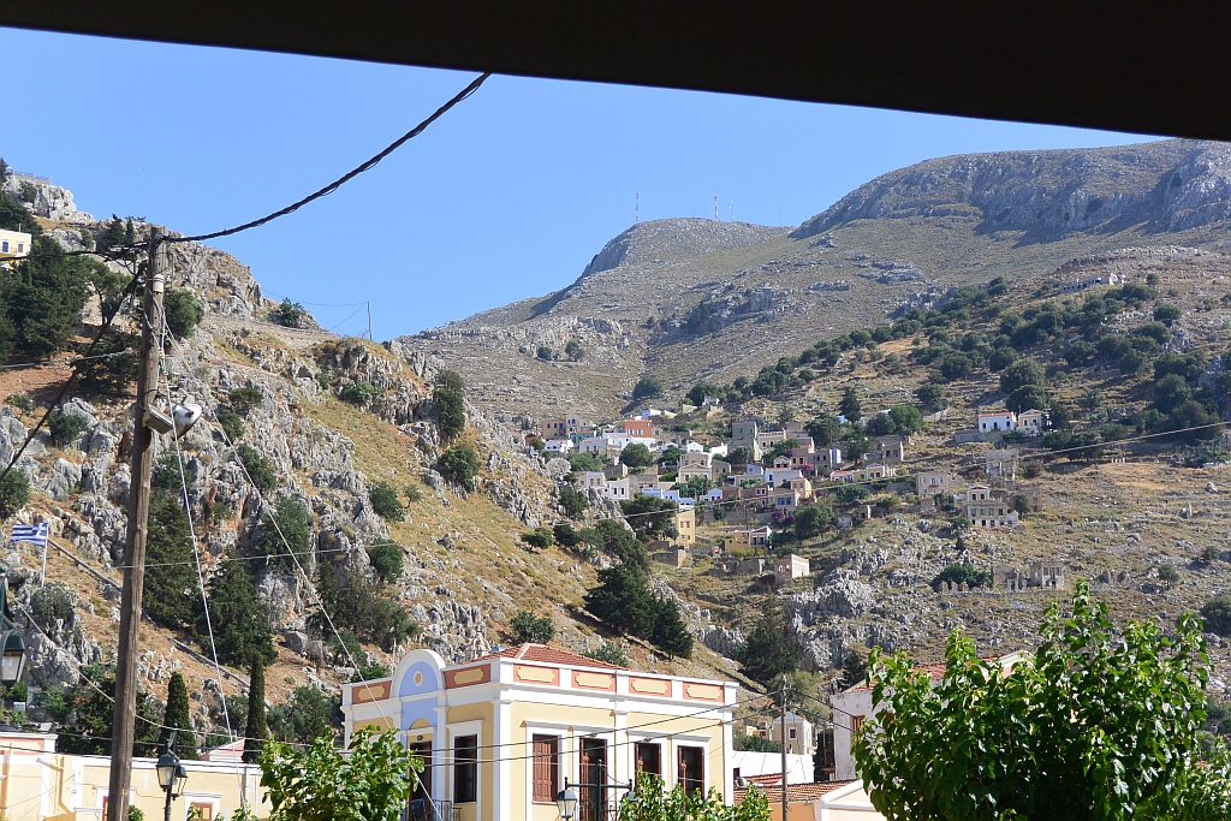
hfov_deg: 31.9
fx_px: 2154
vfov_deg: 21.6
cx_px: 616
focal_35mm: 63
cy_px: 410
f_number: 5
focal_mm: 23.6
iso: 160
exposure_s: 1/800
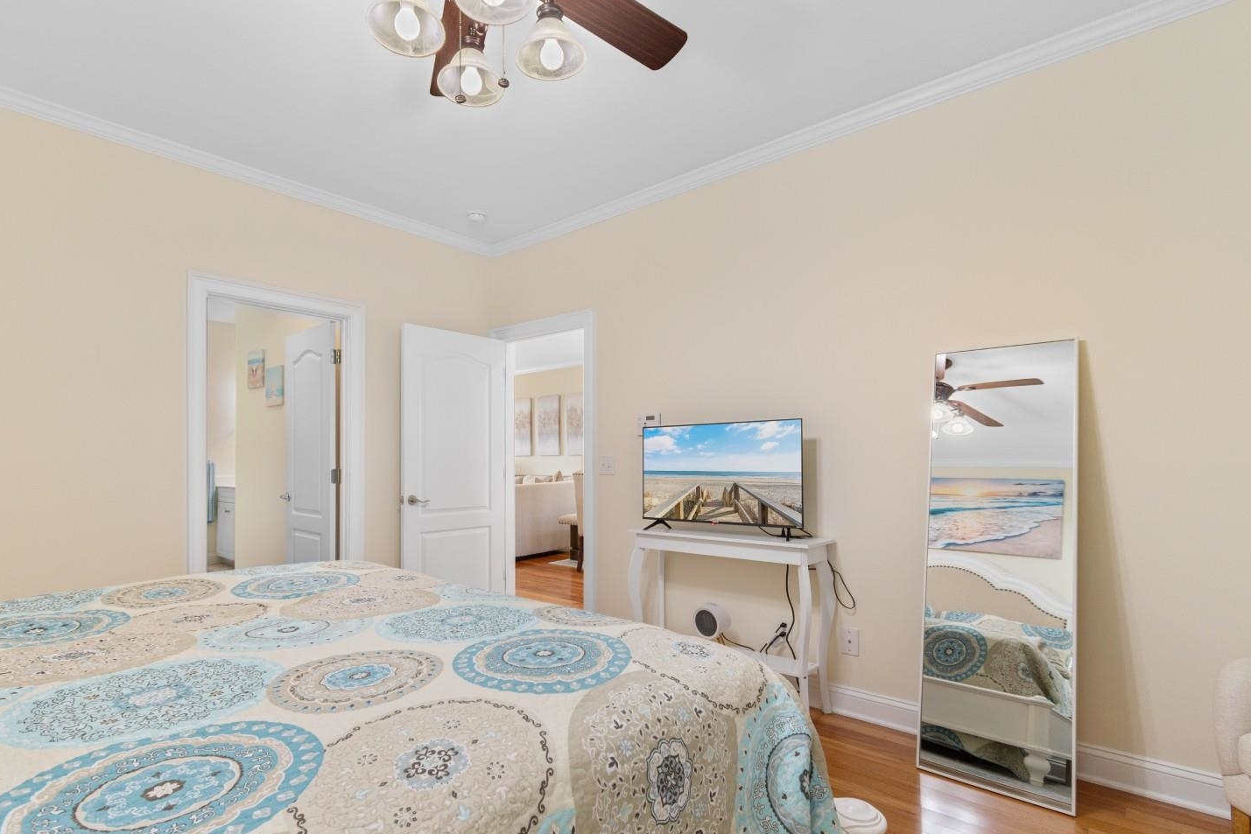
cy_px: 452
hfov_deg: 93.1
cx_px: 580
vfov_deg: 70.3
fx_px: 591
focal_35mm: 17
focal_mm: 10
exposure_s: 1/10
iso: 100
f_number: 4.5
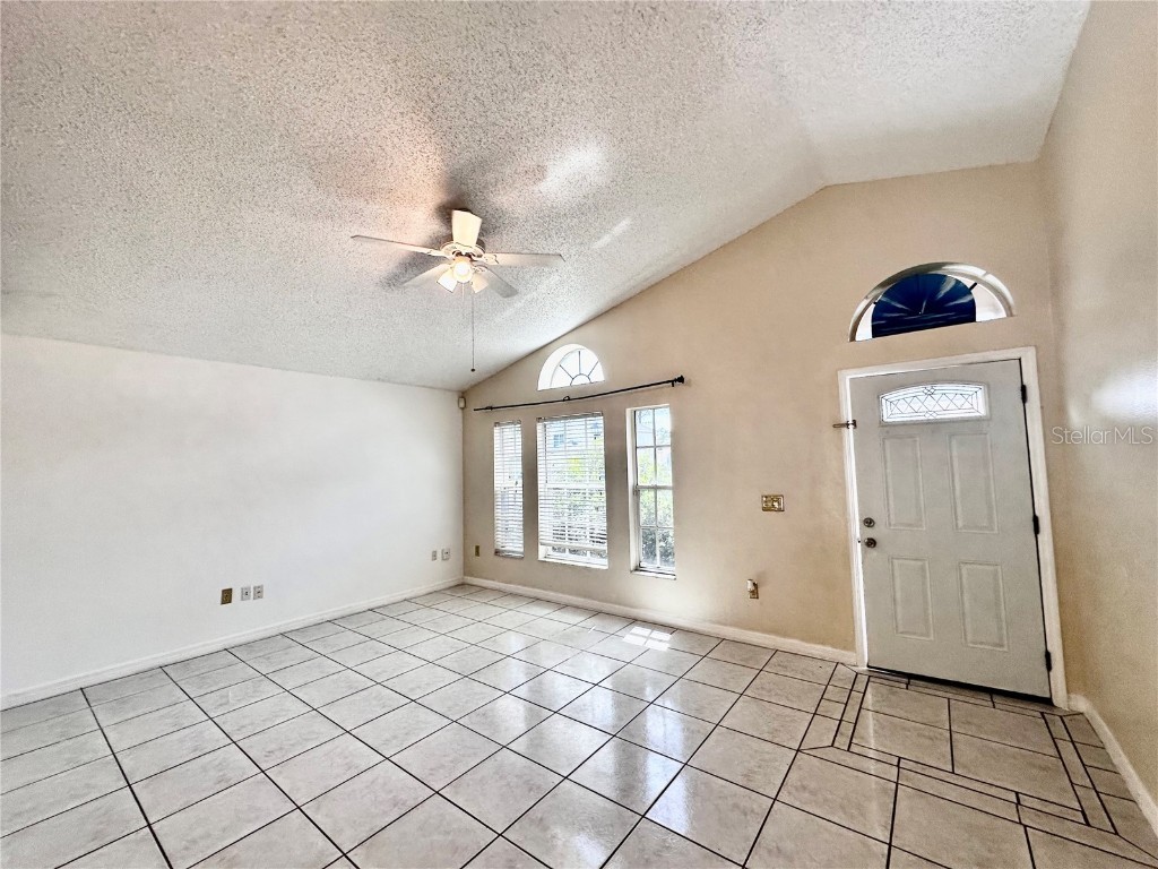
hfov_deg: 102.1
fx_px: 468
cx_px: 579
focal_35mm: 14
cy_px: 434
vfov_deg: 85.7
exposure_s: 1/120
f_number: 2.2
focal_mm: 2.22
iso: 100
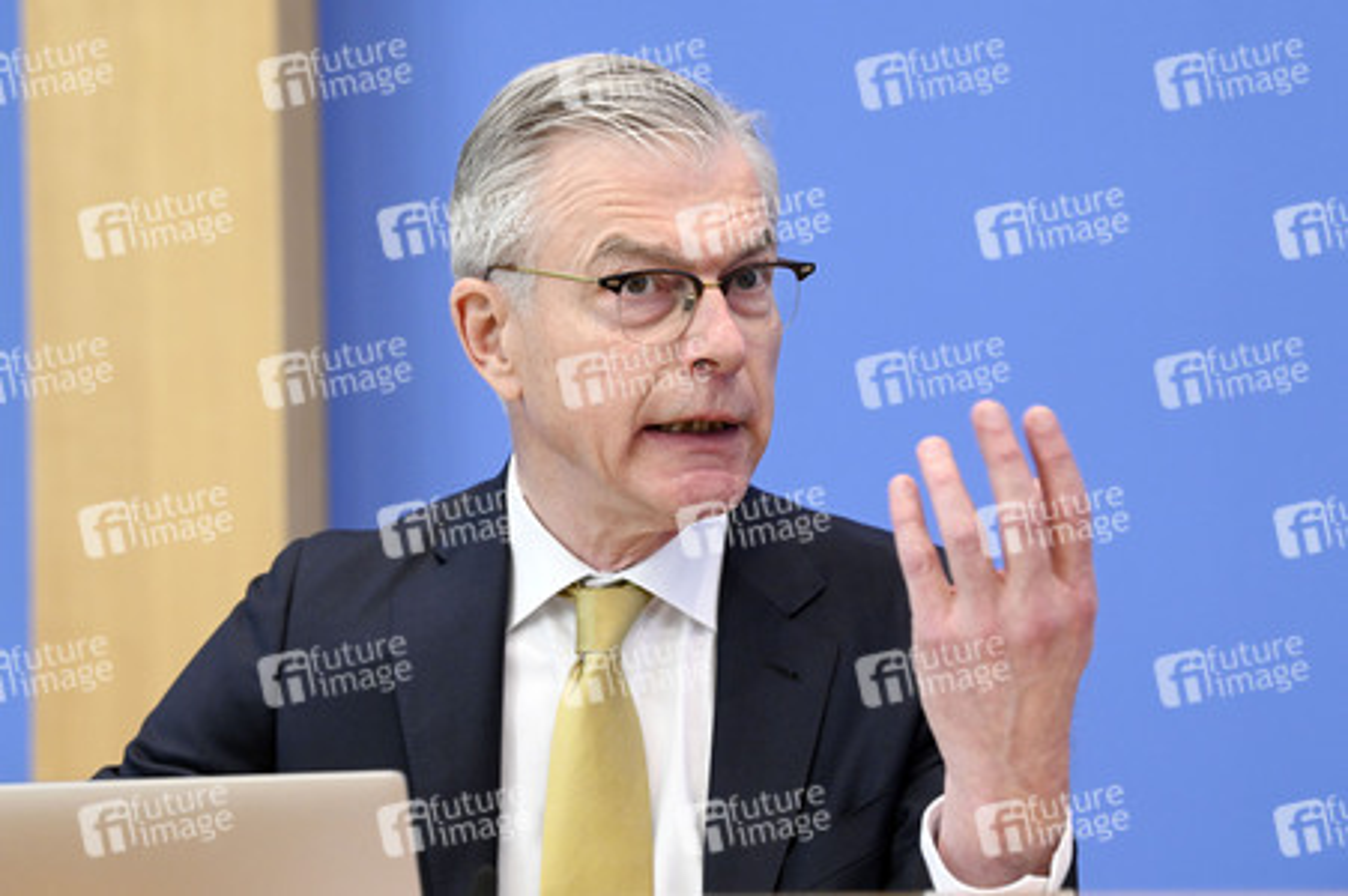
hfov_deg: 16.4
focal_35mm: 125
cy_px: 448
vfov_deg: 11.0
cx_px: 674
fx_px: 4677
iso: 4000
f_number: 5.6
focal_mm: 125
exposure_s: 1/640
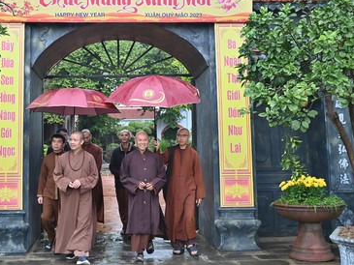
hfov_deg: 35.9
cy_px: 74
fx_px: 542
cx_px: 123
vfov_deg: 27.2
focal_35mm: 53
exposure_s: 1/160
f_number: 5
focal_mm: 31
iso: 200
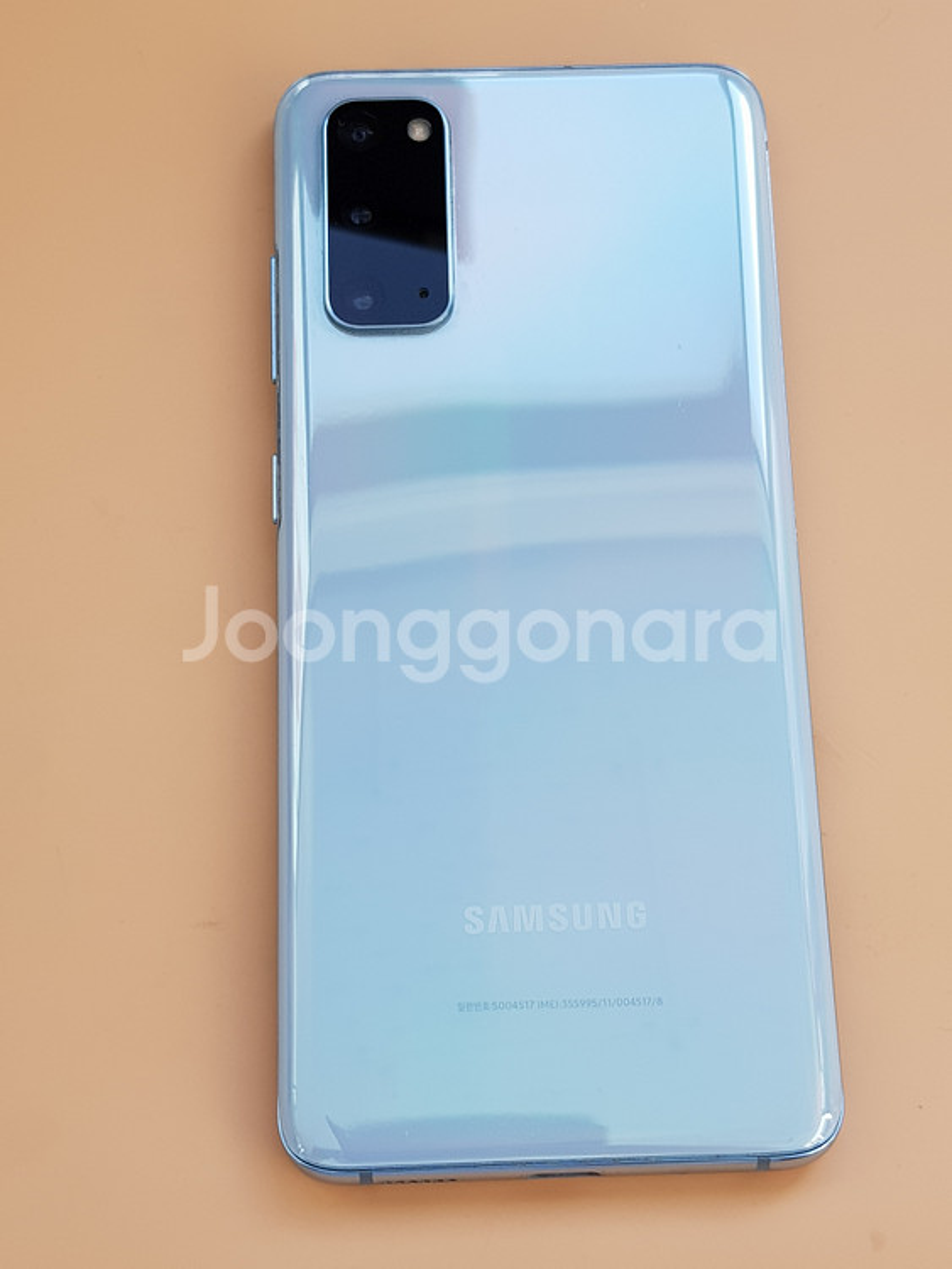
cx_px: 476
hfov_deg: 53.1
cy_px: 634
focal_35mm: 26
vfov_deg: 67.3
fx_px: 953
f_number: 1.7
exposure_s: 1/52
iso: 40
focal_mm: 4.3
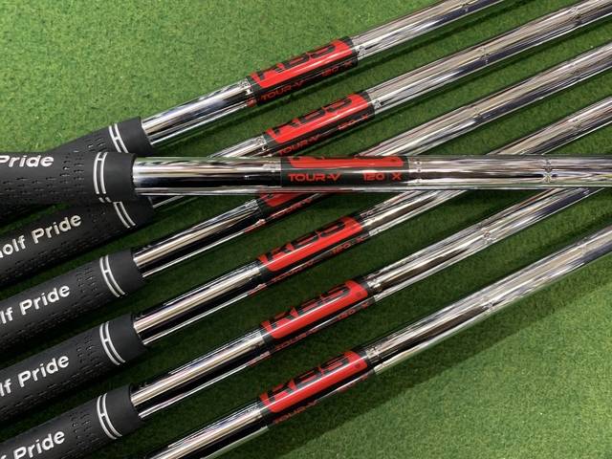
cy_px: 230
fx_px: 460
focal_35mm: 26
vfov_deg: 53.1
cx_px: 306
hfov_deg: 67.3
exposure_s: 1/40
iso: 320
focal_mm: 4.25
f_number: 1.8
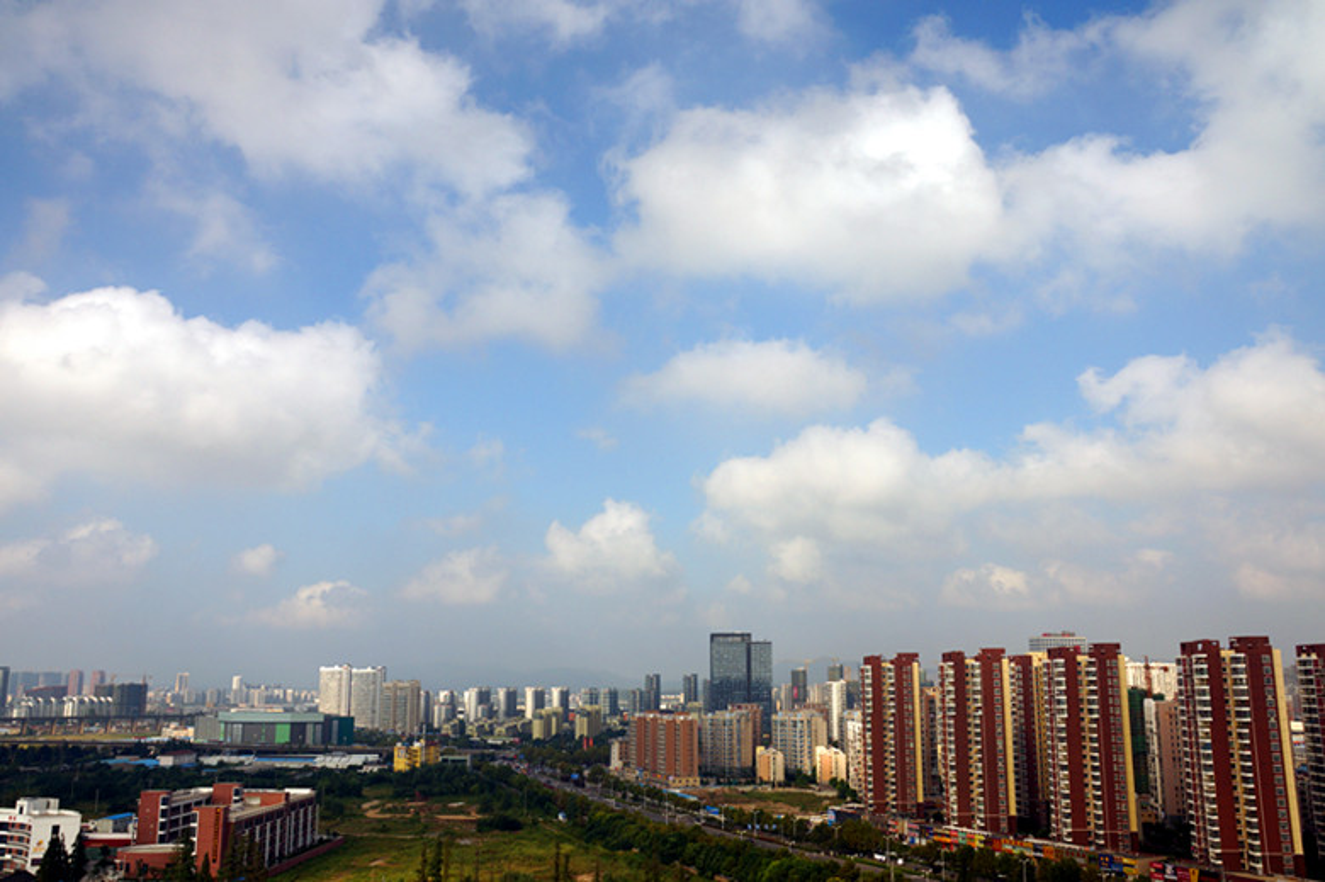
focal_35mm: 30
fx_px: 1103
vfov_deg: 43.6
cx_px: 662
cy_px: 441
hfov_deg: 62.0
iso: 100
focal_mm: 20
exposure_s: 1/250
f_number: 8
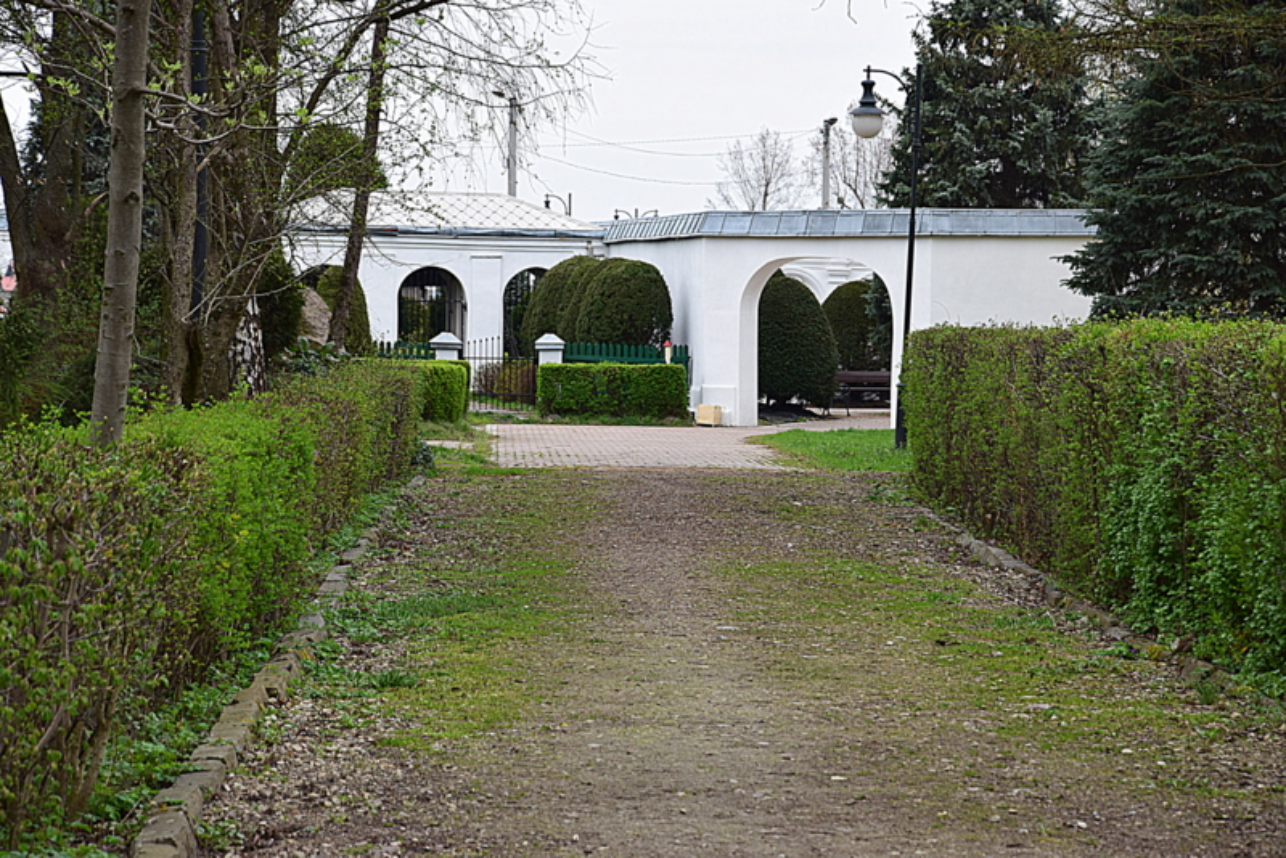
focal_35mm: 158
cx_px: 643
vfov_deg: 8.7
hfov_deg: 13.0
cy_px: 429
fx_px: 5628
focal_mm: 105
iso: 400
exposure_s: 1/160
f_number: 9
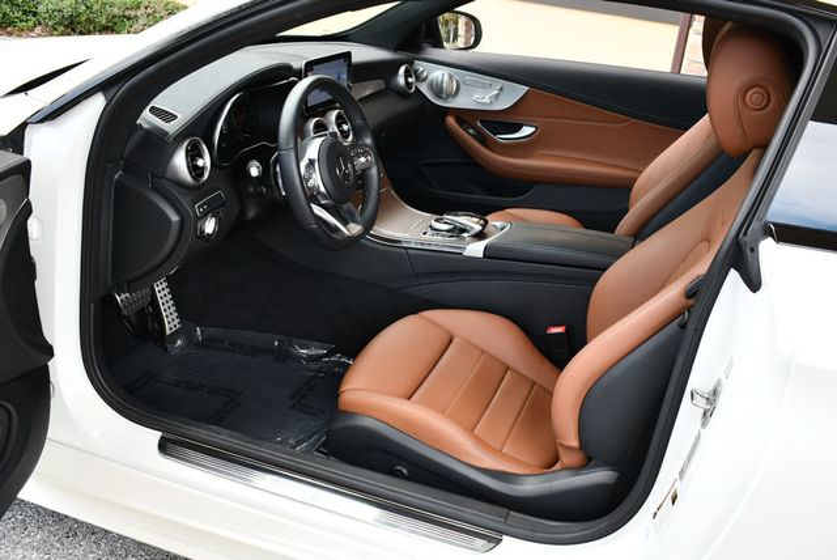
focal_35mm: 36
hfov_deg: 53.1
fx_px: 838
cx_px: 418
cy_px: 280
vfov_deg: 36.9
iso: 450
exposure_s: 1/250
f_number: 3.5
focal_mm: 18
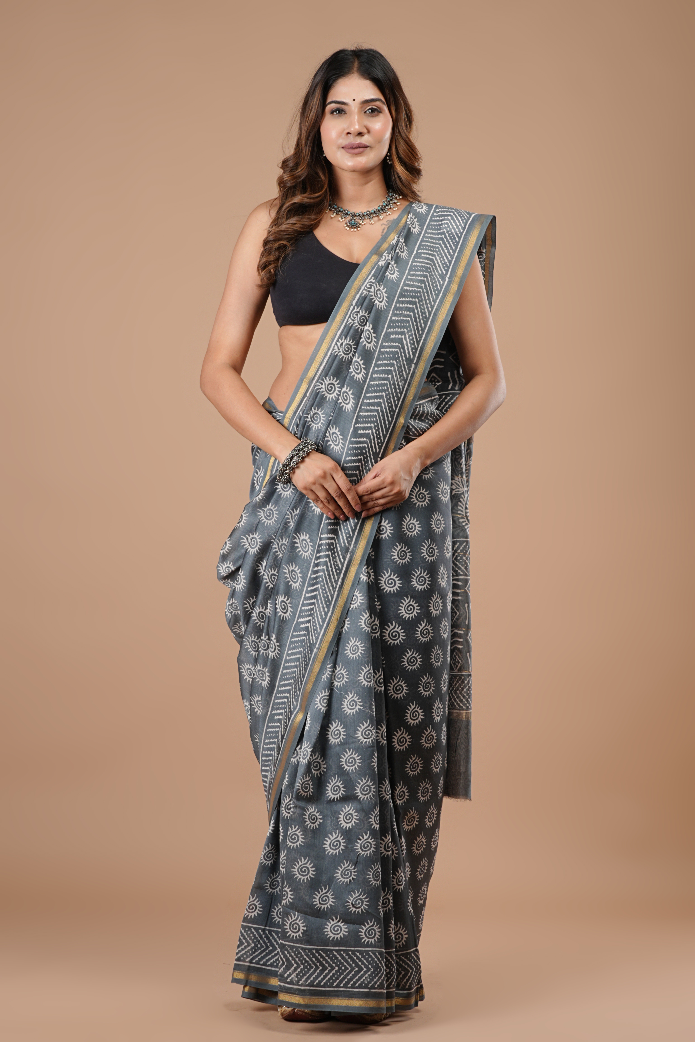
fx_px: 2172
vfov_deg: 27.0
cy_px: 521
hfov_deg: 18.2
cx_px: 348
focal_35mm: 75
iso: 160
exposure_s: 1/125
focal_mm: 50
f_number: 9
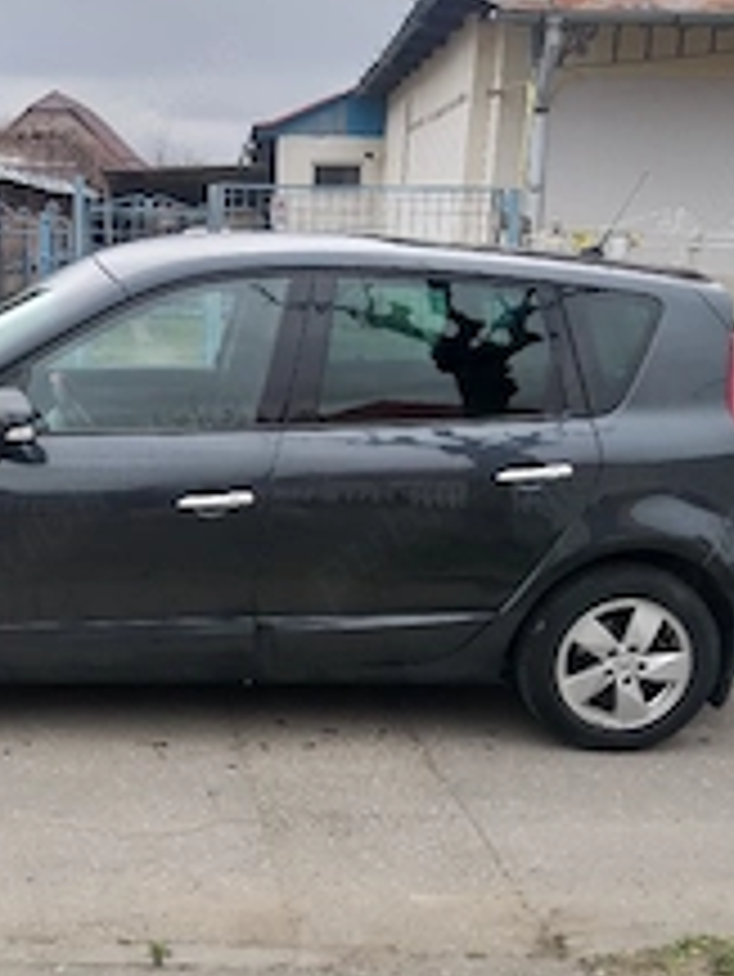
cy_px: 544
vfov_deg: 39.6
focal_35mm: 48
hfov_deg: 29.9
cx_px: 194
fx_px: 1356
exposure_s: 1/556
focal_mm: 3.93
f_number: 1.7
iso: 40
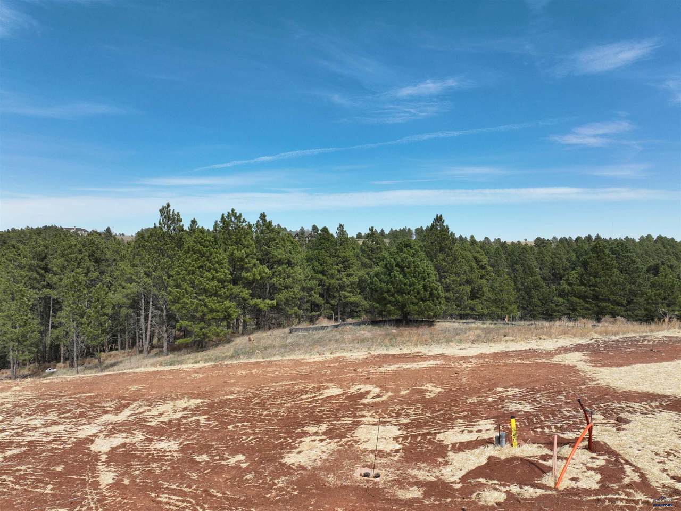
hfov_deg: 71.6
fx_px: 472
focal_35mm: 24
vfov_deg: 56.8
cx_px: 340
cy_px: 256
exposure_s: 1/1600
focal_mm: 12.29
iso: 100
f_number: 2.8
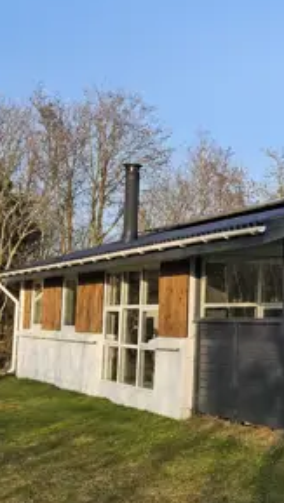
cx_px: 430
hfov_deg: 19.9
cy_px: 197
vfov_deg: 39.6
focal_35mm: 52
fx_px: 695
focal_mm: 6.3
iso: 10
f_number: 1.7
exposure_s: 1/417
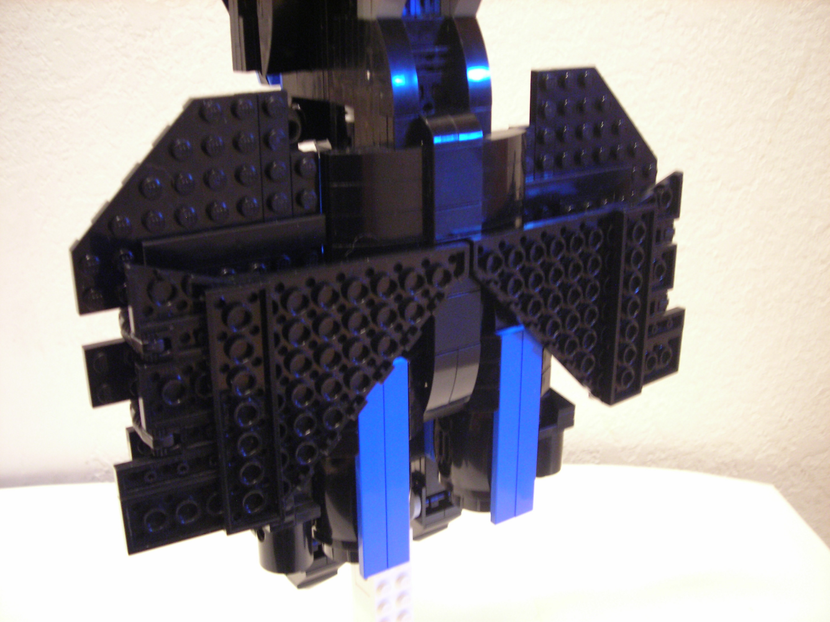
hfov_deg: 49.0
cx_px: 415
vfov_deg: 37.7
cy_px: 311
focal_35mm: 38
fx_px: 911
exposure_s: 1/1.1
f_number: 3.2
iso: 200
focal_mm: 6.3
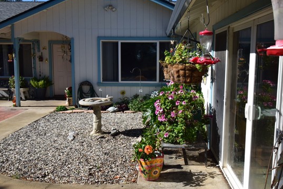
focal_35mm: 36
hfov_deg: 53.1
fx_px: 283
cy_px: 93
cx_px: 152
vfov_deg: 36.9
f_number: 11
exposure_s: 1/500
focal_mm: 20
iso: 360
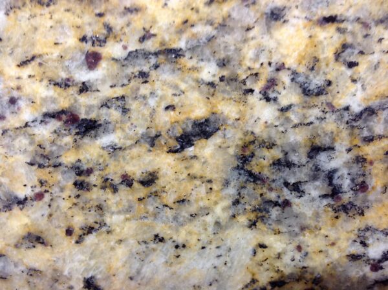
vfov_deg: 40.6
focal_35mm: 35
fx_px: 392
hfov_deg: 52.7
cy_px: 145
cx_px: 194
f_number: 2.4
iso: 80
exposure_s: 1/15
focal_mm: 4.28
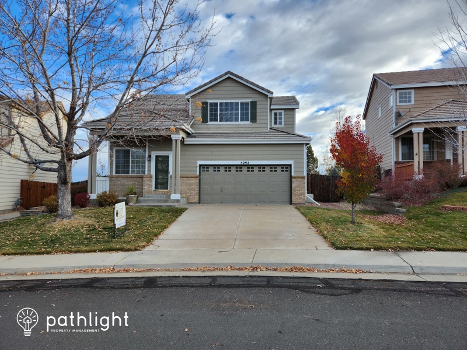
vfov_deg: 58.9
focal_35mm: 23
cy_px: 175
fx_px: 310
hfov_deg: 73.9
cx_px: 234
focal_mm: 5.4
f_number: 1.8
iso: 20
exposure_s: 1/671
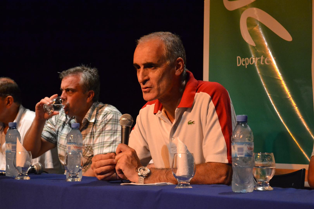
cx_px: 157
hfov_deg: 24.6
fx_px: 720
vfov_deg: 16.6
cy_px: 104
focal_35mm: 82
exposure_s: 1/60
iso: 3200
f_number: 5.6
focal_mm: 55
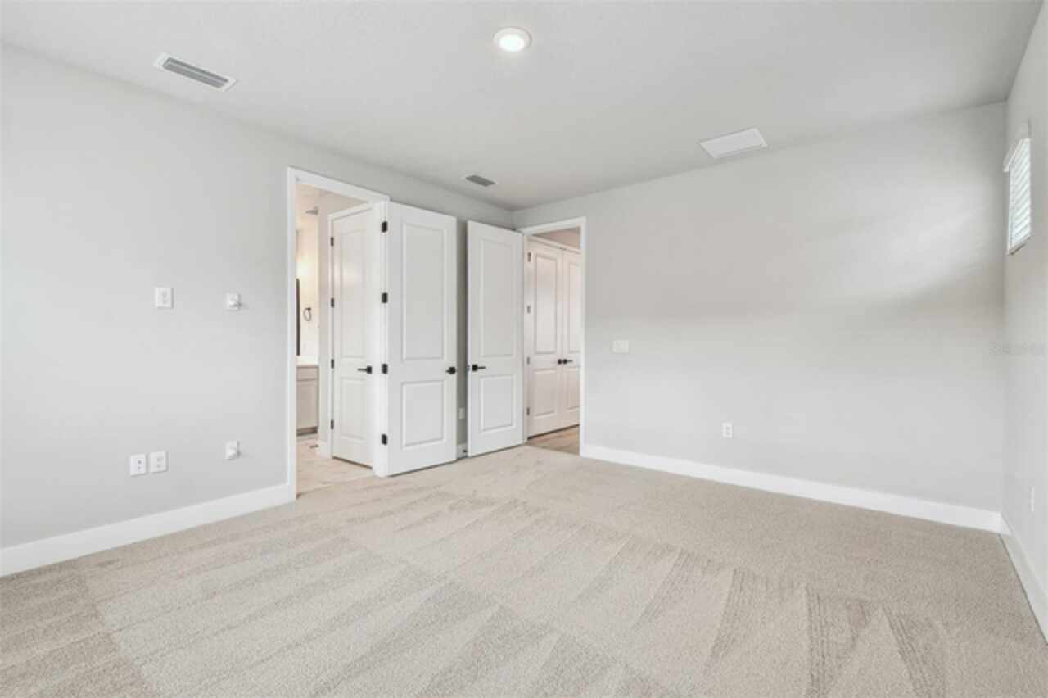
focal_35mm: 15
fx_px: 436
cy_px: 349
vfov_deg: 77.3
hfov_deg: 100.4
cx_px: 524
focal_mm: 10
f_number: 7.1
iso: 100
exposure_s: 1/25
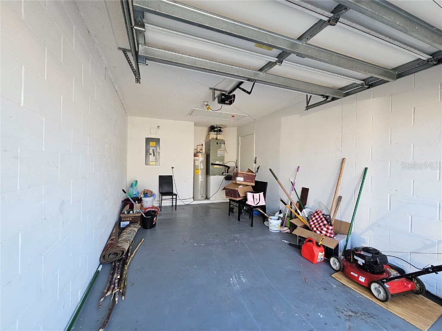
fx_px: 166
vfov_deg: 89.9
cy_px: 166
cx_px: 221
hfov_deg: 106.2
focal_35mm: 13
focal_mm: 2.2
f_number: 2.2
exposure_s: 1/120
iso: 80
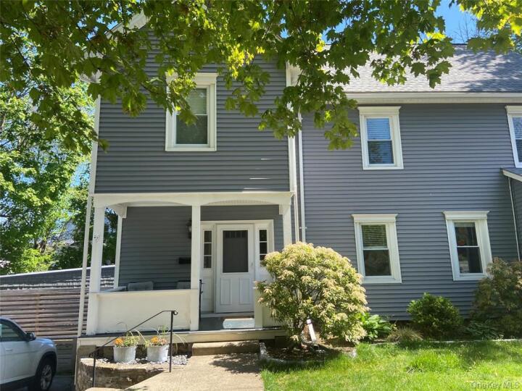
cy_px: 196
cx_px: 261
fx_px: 392
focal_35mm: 26
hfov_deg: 67.3
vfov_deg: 53.1
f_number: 1.8
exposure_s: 1/637
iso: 32
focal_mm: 4.25
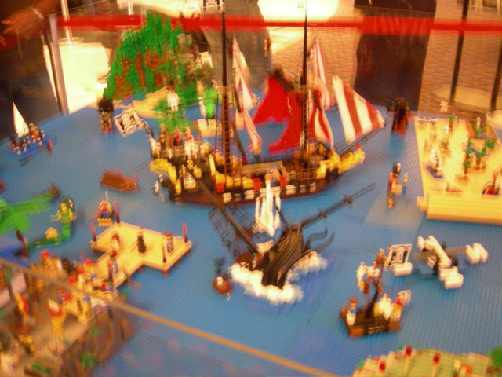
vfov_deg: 39.7
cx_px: 251
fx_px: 522
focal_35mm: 36
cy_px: 188
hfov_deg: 51.4
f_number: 2.7
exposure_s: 1/1.1
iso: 200
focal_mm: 7.5
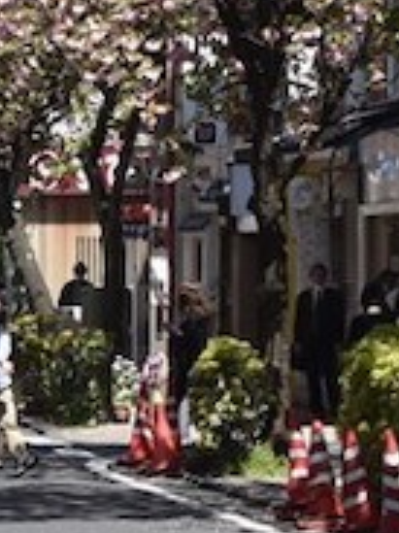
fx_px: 4662
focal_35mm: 303
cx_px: 181
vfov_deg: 6.5
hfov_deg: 4.9
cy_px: -183
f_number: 9
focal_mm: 32
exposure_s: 1/320
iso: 200
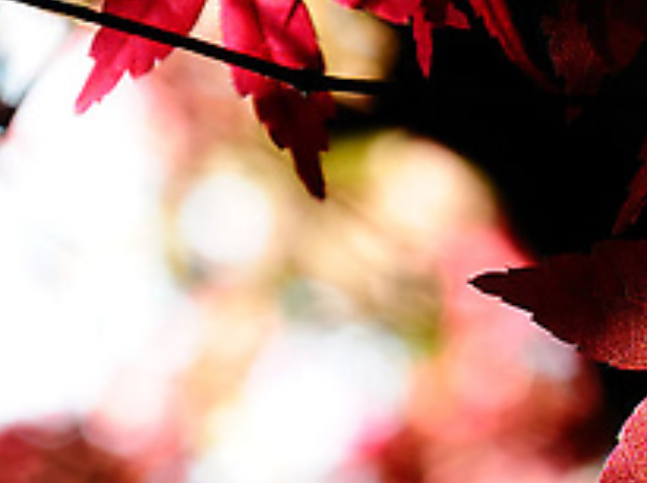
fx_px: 8273
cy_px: 319
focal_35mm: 443
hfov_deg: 4.5
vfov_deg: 3.3
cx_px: 789
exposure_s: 1/125
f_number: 13
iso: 200
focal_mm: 105
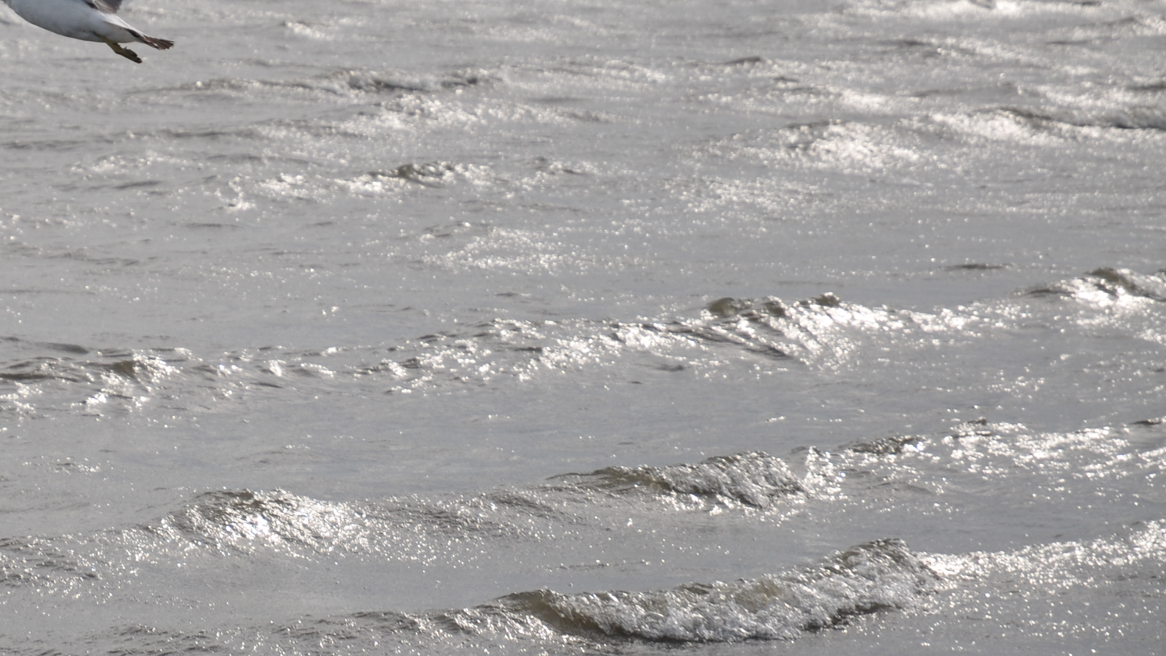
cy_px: 158
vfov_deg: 5.0
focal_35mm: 241
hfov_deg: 8.9
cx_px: 125
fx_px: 7449
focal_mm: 85
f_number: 5.6
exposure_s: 1/800
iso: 200
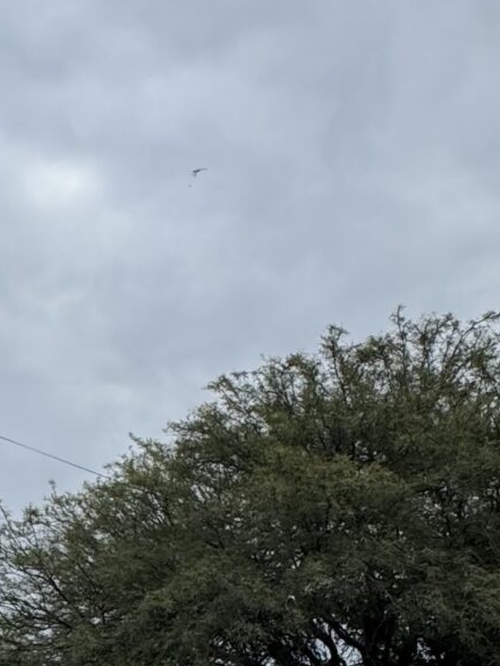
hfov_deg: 21.4
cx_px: -177
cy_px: 646
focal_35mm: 61
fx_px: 1175
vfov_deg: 29.8
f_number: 2.2
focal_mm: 2.22
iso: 40
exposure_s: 1/615
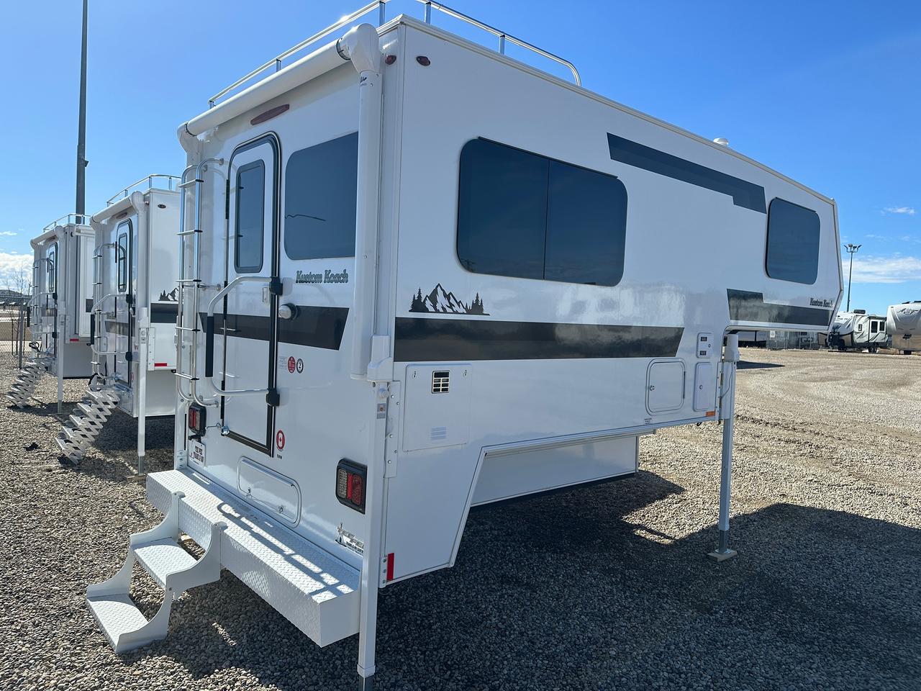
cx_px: 460
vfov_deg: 56.8
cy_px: 346
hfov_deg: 71.6
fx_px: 639
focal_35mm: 24
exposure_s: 1/4762
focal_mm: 6.86
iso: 80
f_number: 1.78
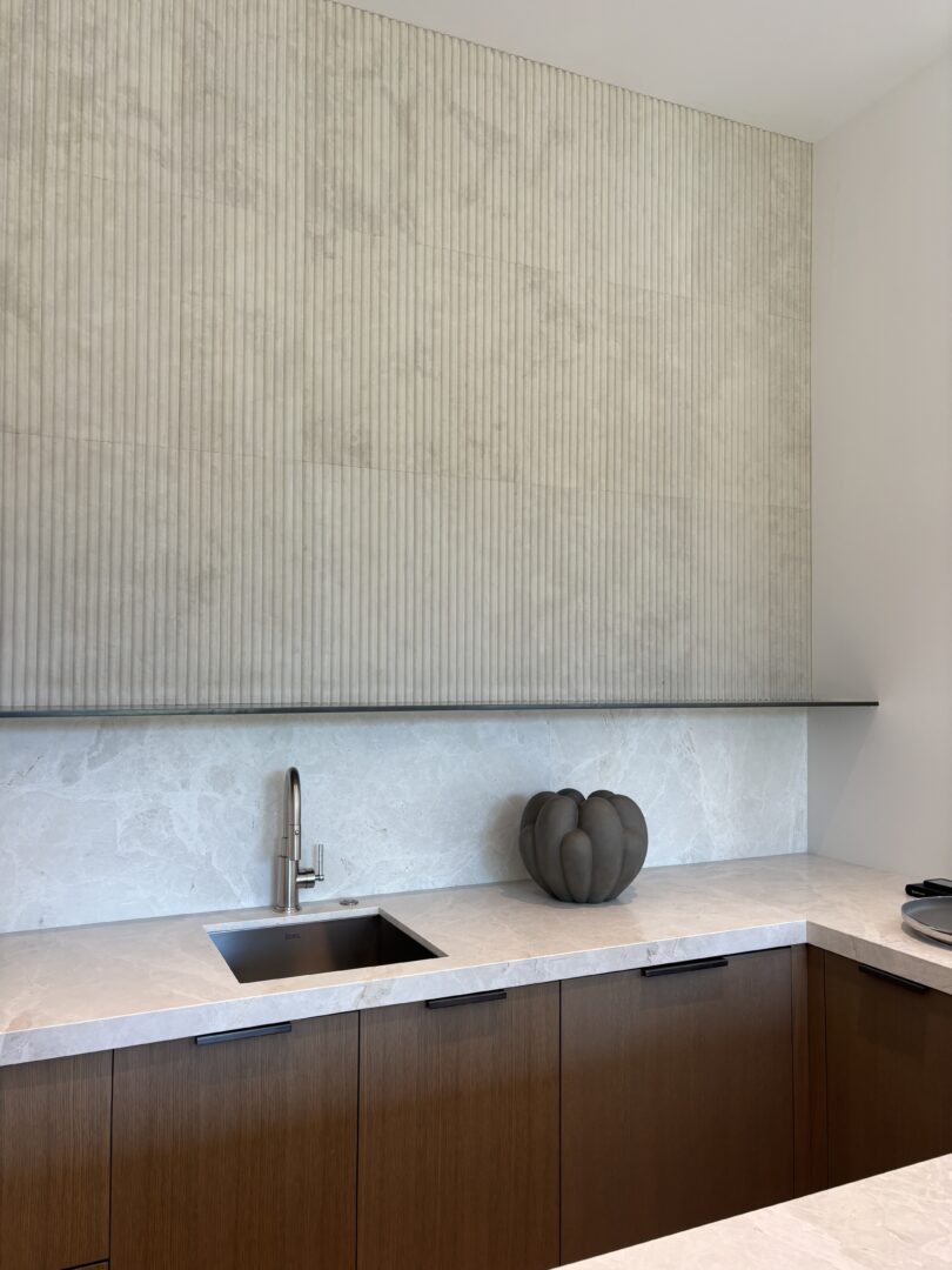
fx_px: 953
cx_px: 476
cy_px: 635
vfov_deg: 67.3
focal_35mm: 26
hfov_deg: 53.1
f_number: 1.6
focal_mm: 5.96
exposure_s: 1/60
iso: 64
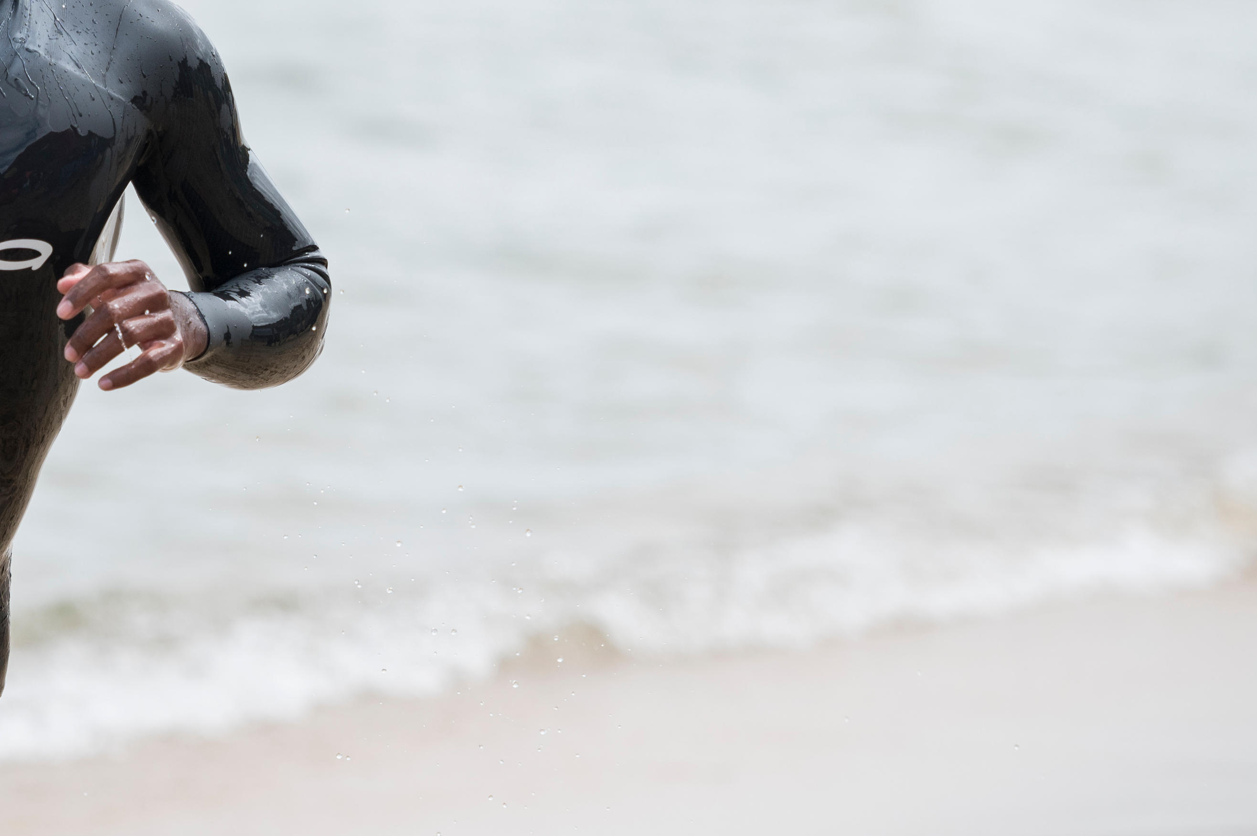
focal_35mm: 285
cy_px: 183
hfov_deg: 7.2
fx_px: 9944
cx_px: 208
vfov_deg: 4.8
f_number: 3.5
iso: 320
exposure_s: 1/2500
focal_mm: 150
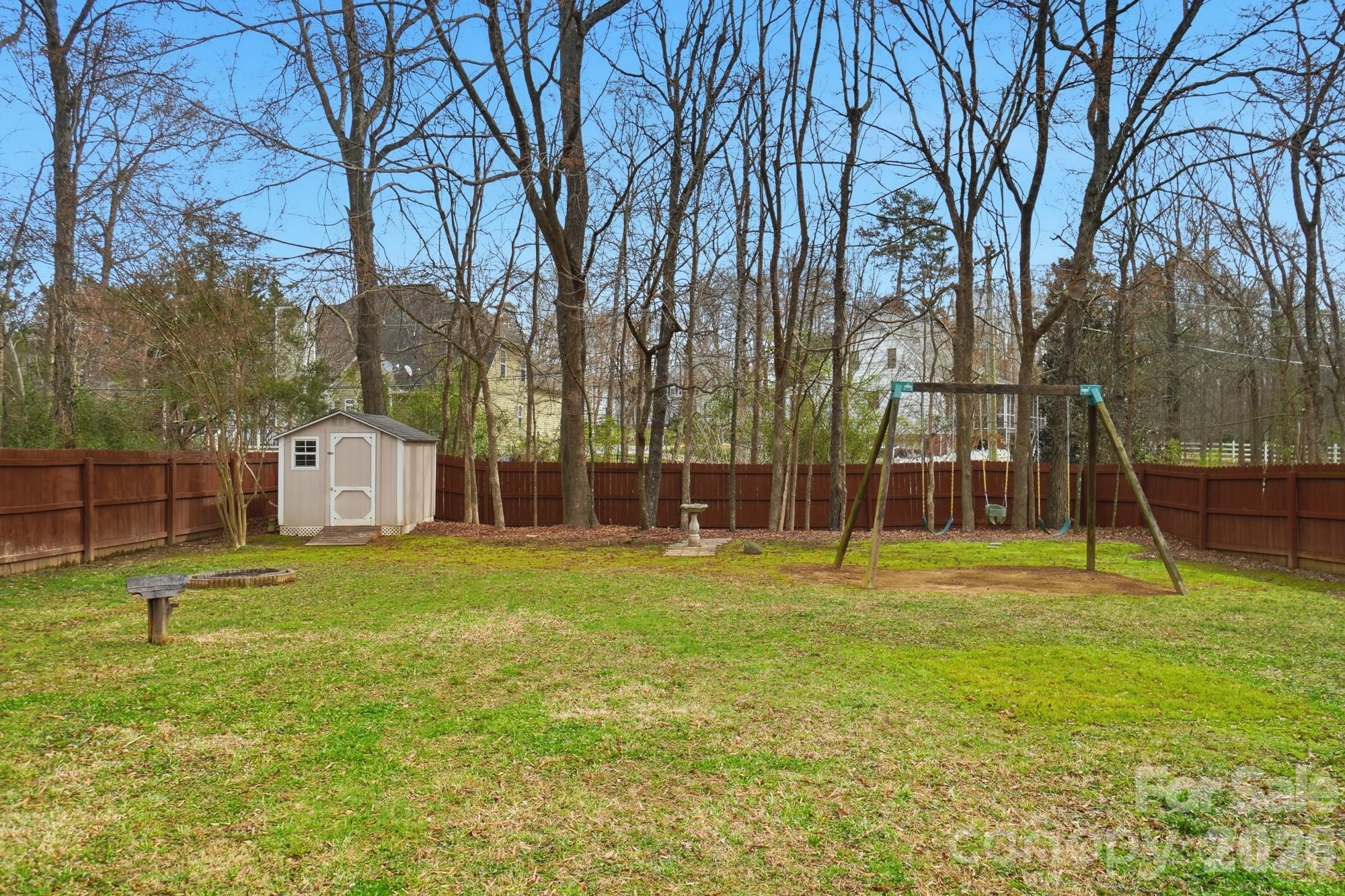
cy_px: 448
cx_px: 672
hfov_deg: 77.3
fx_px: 840
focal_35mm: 22
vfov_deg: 56.1
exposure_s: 1/4000
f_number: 4
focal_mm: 15
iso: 100
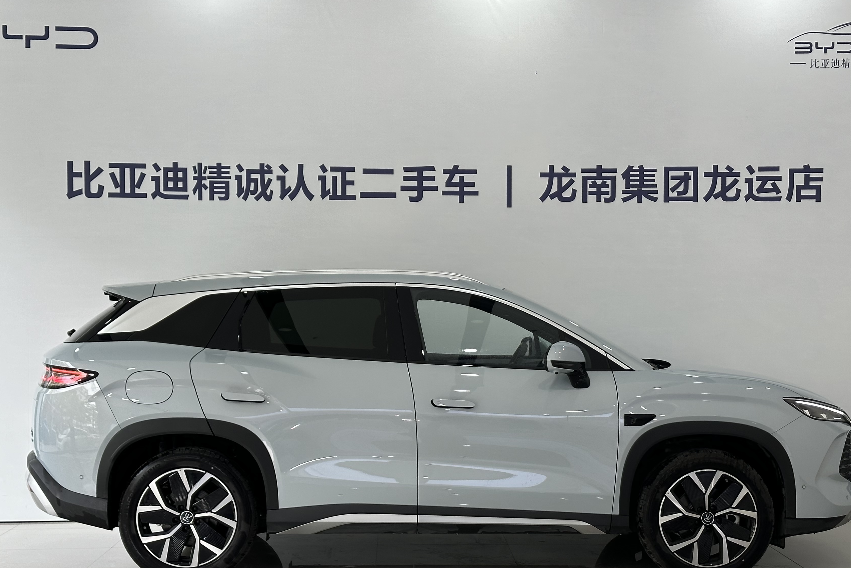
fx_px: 1418
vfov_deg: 22.5
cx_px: 444
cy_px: 378
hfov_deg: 33.4
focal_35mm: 60
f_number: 1.78
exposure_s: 1/115
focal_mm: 6.86
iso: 50
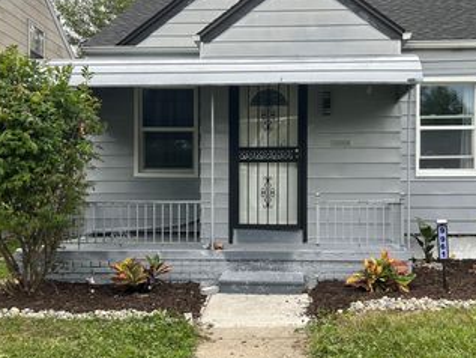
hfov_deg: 45.7
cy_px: 204
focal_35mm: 41
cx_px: 261
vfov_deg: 35.1
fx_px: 564
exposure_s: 1/646
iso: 50
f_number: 1.5
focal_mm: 5.7
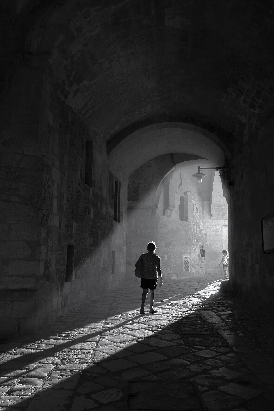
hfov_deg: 41.1
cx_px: 137
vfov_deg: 58.7
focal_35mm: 32
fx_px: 365
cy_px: 206
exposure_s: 1/90
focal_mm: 21.6
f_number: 6.4
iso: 400
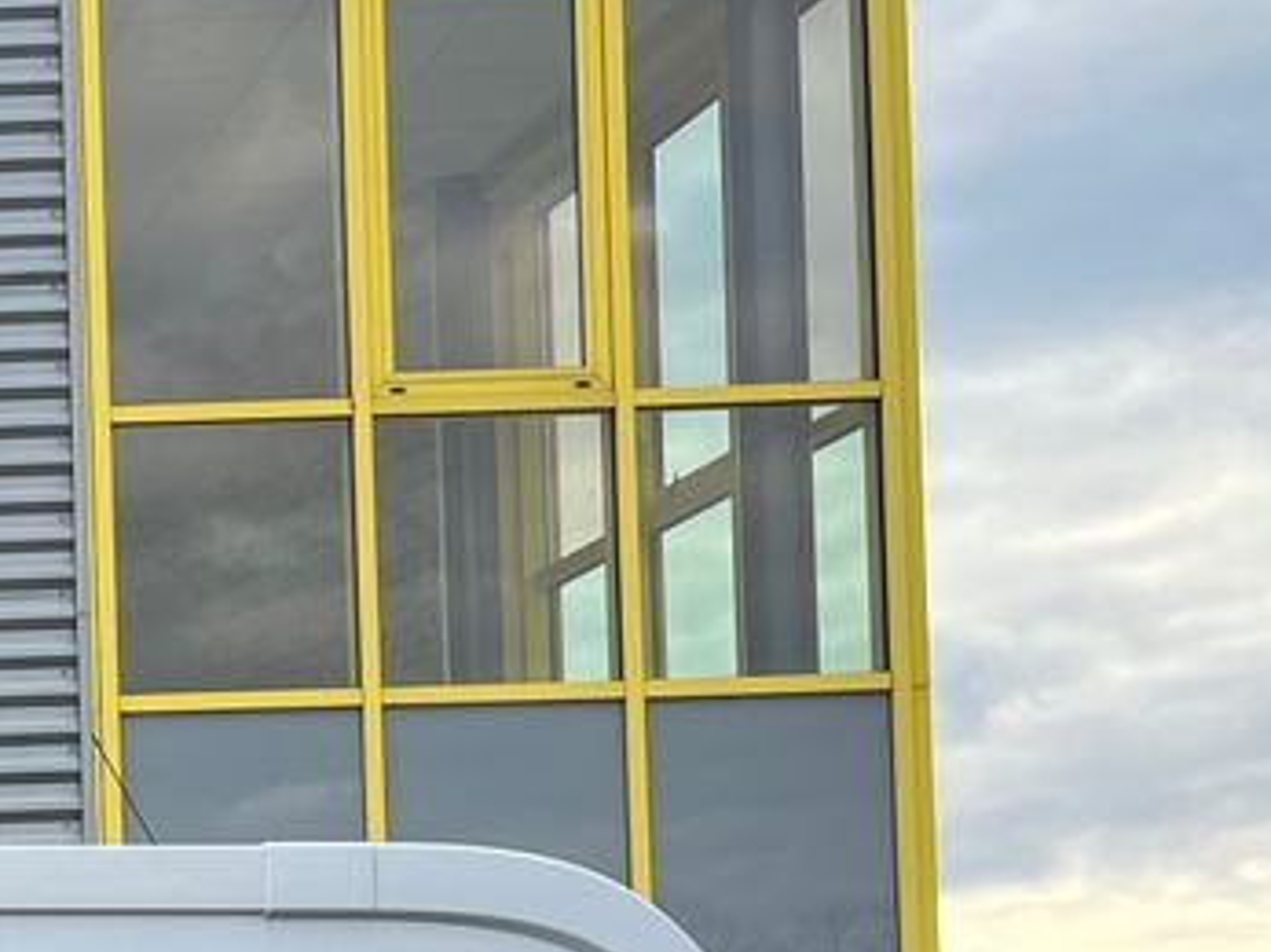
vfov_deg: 14.8
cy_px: 1197
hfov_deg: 17.7
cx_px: -795
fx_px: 3524
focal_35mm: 96
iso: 50
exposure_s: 1/878
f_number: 1.6
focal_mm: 5.1
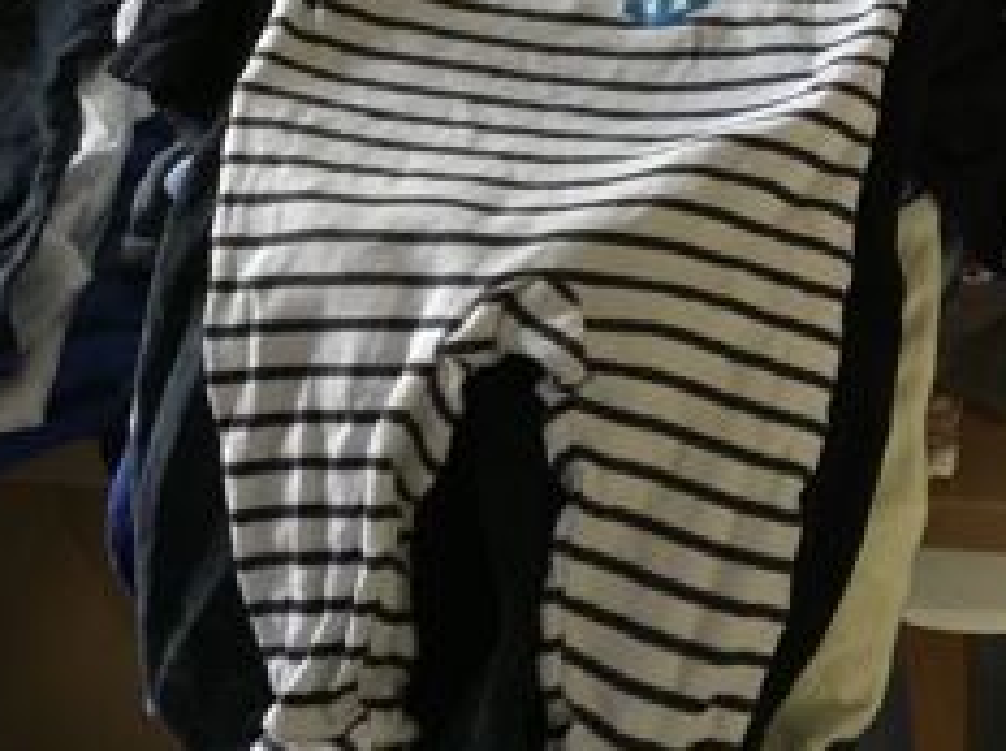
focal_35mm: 64
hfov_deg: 28.5
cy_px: -9
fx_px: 1857
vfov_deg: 22.0
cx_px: 997
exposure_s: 1/33
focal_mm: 3.3
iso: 125
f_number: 2.4
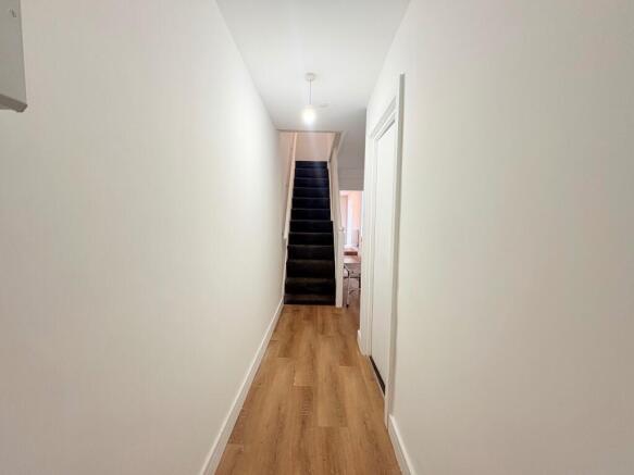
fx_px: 256
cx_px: 317
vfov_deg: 85.7
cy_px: 238
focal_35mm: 14
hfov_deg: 102.1
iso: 160
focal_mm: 2.22
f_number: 2.2
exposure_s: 1/50
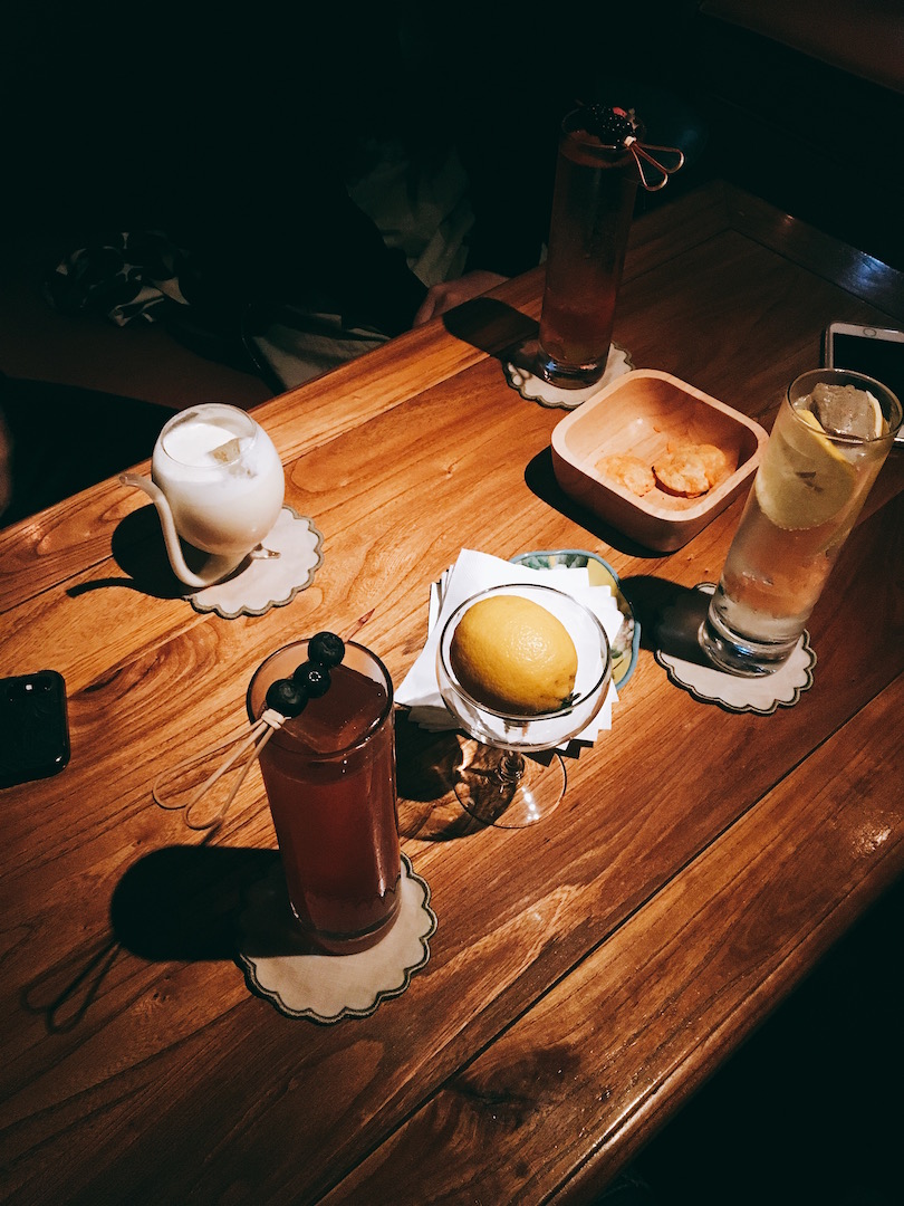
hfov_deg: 48.2
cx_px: 452
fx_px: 1010
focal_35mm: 29
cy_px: 603
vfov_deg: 61.7
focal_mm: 4.15
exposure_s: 1/17
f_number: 2.2
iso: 400
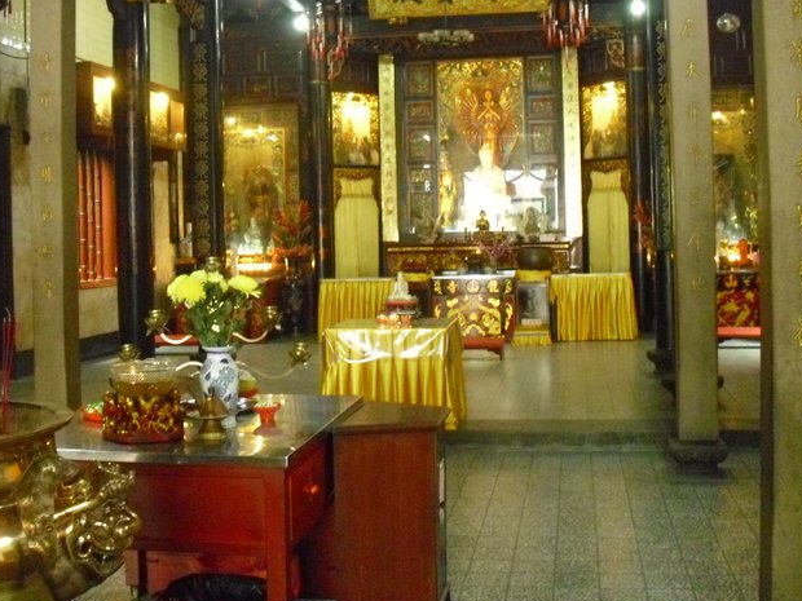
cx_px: 375
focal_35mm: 49
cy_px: 221
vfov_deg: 29.5
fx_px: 1135
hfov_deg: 38.9
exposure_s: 1/25
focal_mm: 6.2
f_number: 2.8
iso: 800
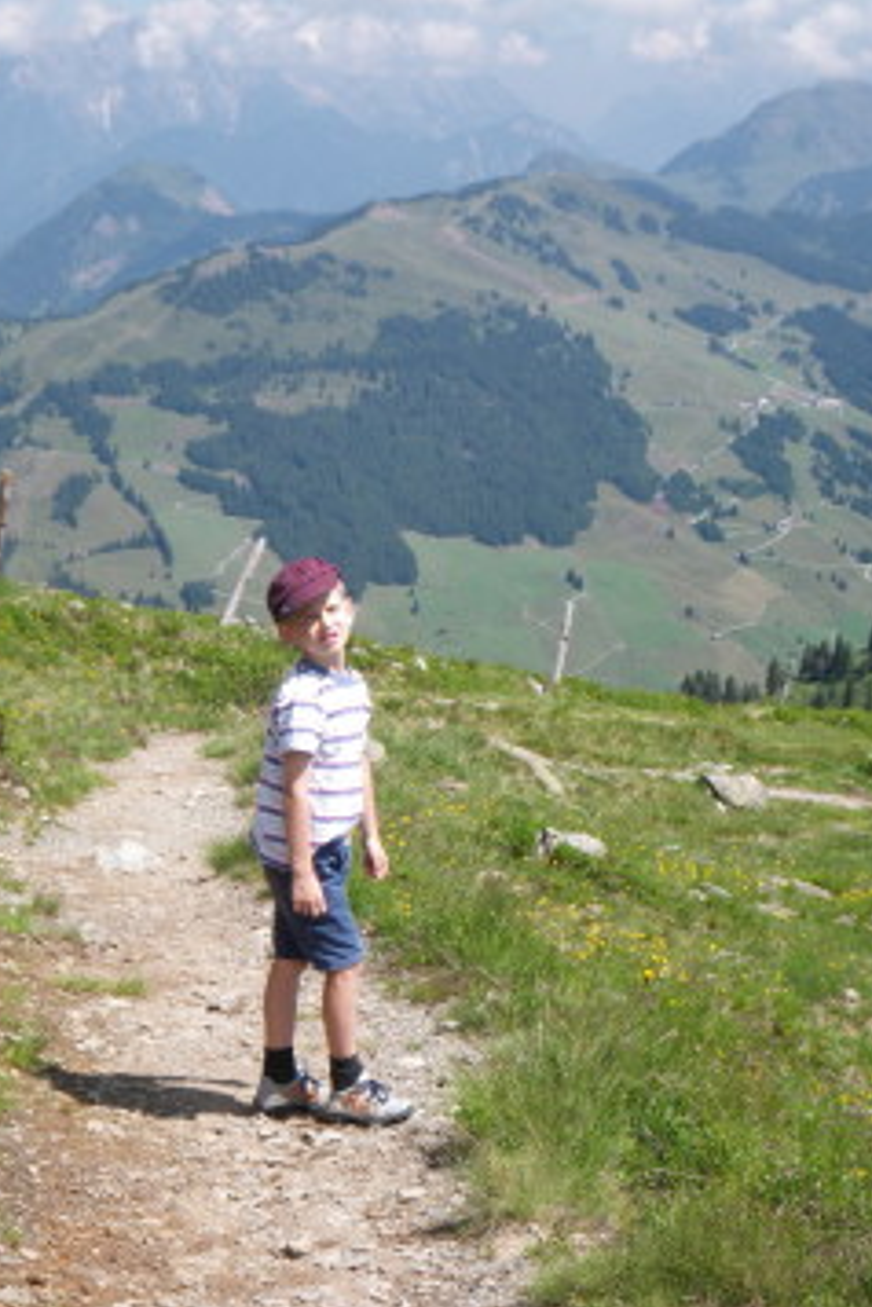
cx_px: 436
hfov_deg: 20.9
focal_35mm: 65
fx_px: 2361
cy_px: 655
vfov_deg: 31.0
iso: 64
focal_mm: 11.1
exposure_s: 1/200
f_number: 5.5
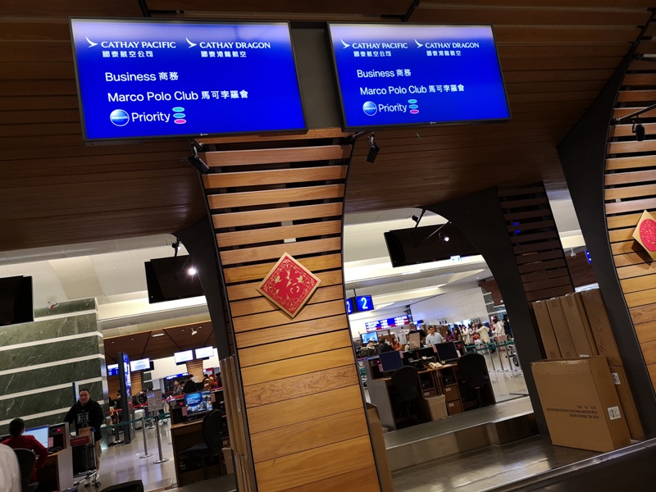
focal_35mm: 27
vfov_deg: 51.4
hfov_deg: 65.3
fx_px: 512
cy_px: 246
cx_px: 328
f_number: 1.8
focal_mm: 3.95
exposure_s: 1/30
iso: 250
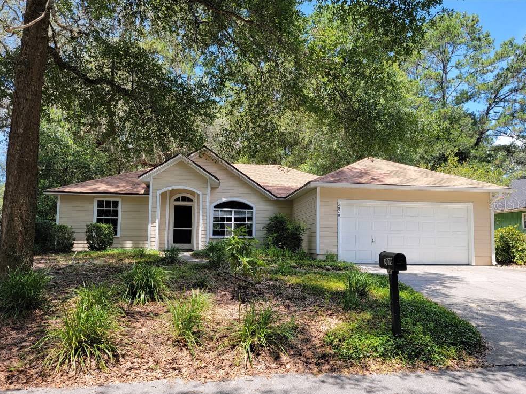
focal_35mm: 25
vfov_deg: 54.9
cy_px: 205
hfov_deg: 69.4
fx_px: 380
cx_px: 264
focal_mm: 6.7
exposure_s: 1/267
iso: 16
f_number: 1.8
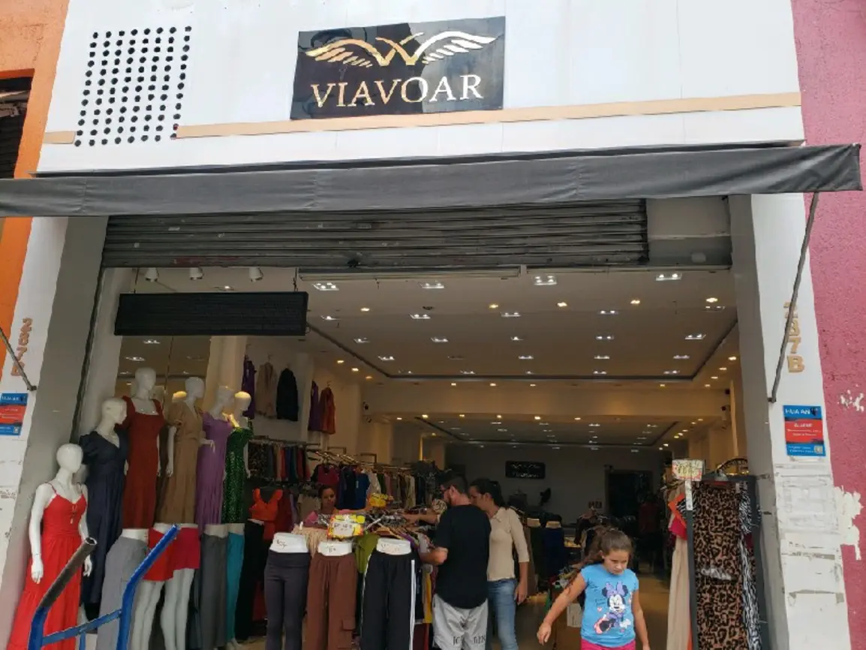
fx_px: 651
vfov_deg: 53.1
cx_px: 433
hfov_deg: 67.3
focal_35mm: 26
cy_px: 325
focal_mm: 4.3
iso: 50
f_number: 2.4
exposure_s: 1/286
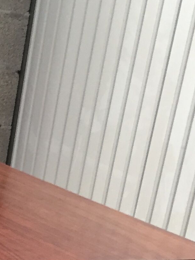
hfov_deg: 12.0
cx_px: -122
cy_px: 386
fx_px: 871
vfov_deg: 15.7
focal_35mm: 116
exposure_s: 1/33
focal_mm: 4.15
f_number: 2.2
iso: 160
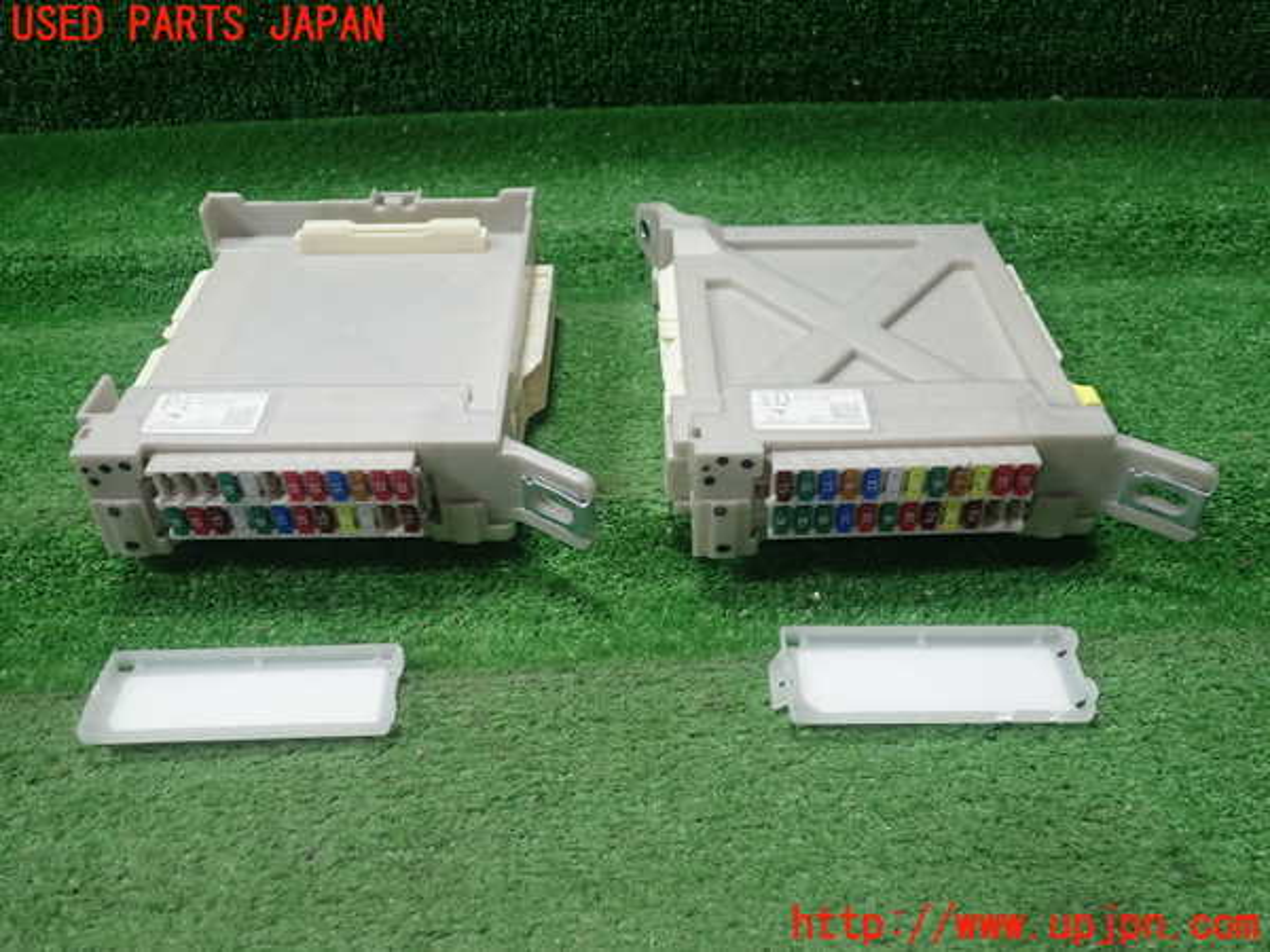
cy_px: 476
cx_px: 635
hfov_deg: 60.0
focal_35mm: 30
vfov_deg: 46.8
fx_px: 1101
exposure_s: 1/125
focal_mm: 5.5
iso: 320
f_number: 2.3
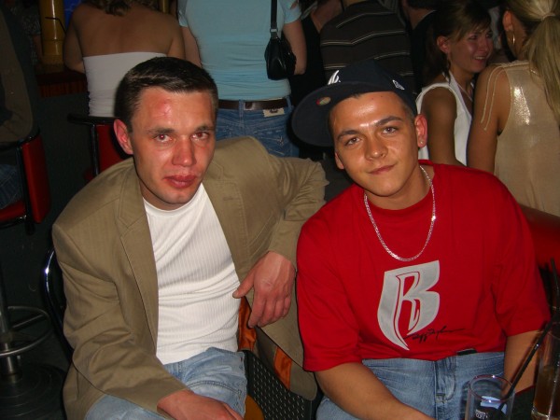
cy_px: 210
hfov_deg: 49.0
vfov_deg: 37.7
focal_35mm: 38
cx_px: 280
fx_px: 615
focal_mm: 7.9
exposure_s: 1/60
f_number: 2.8
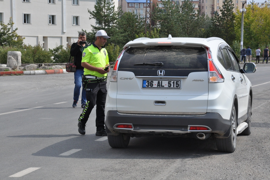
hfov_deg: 18.2
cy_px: 90
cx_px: 135
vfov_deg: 12.1
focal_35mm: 112
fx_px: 843
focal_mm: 75
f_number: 10
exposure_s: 1/1600
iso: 800
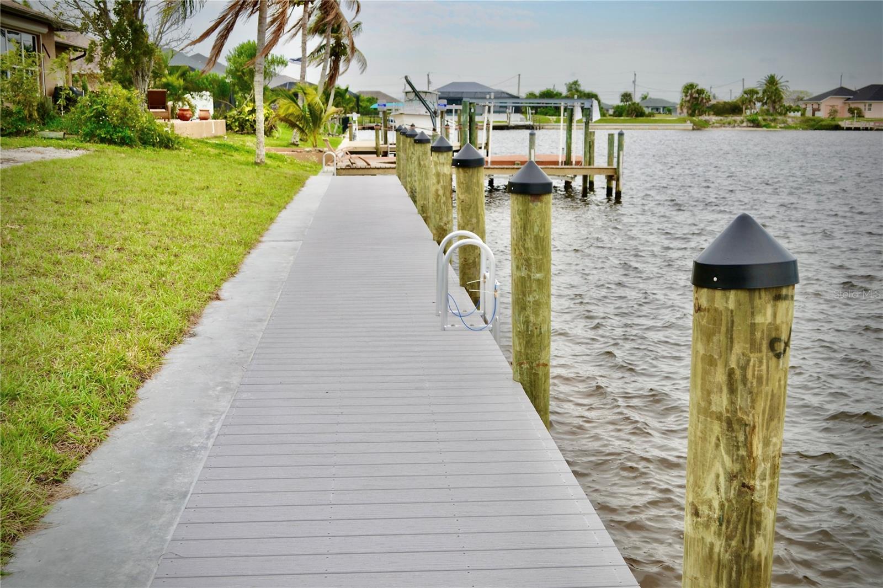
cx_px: 442
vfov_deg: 34.2
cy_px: 294
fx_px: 956
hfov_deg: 49.6
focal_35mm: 39
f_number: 7.1
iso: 100
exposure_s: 1/200
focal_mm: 26
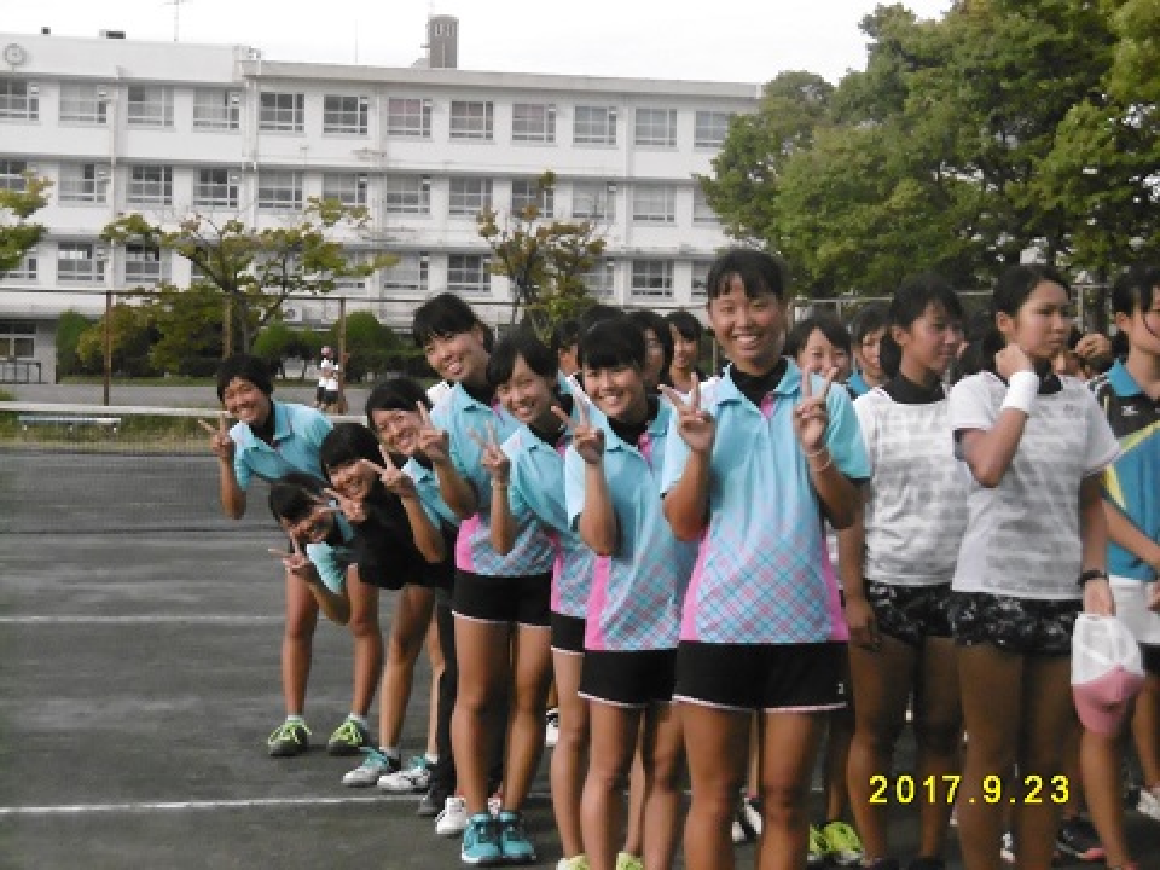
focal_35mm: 78
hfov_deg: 25.0
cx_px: 580
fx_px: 2614
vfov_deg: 18.9
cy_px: 435
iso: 1600
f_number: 11.4
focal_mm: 14
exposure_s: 1/400
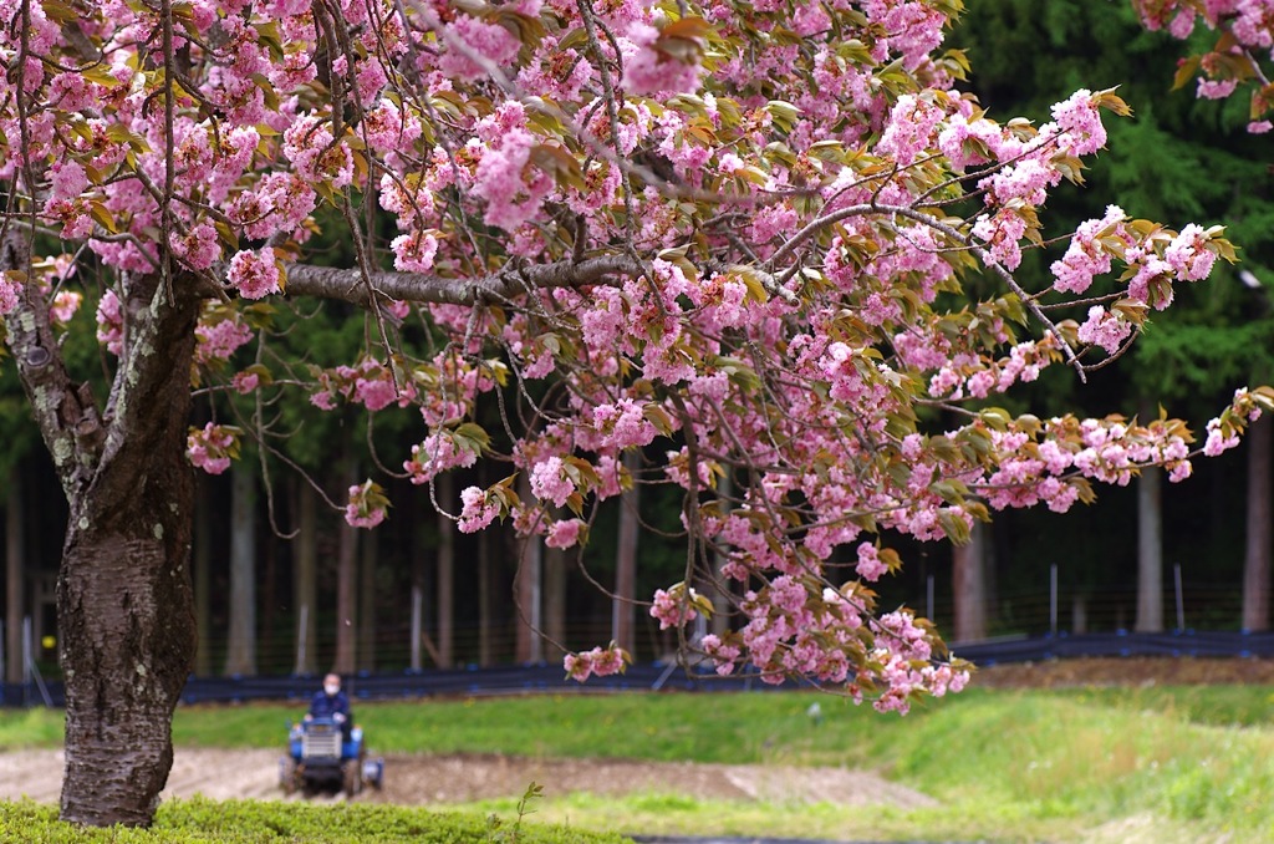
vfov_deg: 10.1
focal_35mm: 135
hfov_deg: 15.2
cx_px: 637
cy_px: 422
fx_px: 4767
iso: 80
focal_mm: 90
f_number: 5.6
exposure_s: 1/160
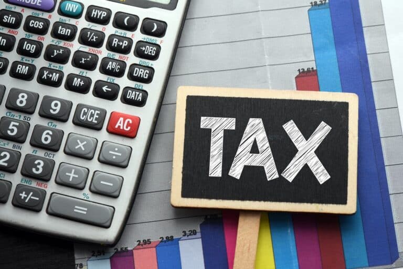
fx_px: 1175
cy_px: 134
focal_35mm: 105
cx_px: 202
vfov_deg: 13.0
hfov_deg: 19.5
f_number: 14
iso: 125
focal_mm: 105
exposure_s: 1/30
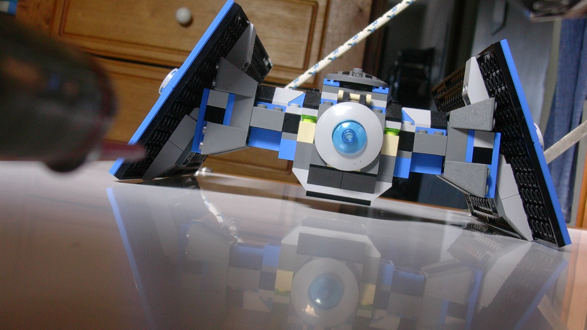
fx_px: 778
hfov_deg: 41.3
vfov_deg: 23.9
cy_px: 144
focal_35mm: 50
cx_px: 298
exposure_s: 1/16.9
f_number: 2.9
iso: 70
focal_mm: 6.7
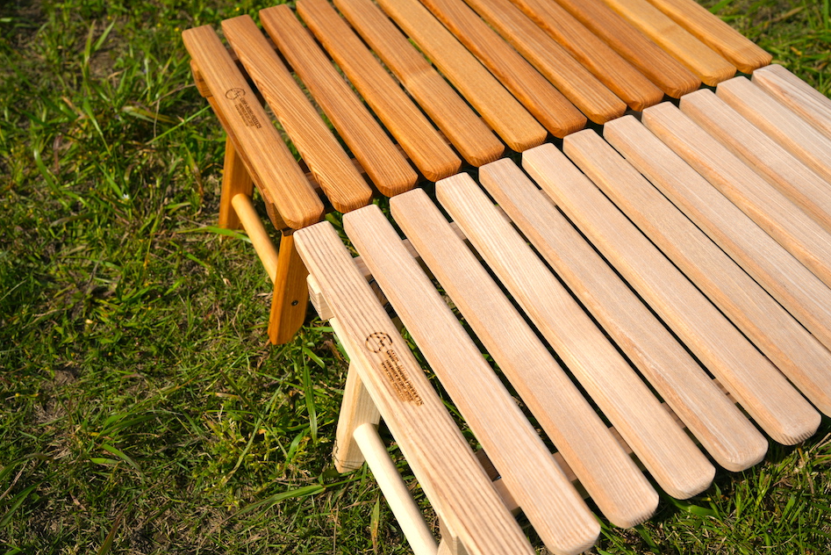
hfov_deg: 49.7
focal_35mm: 39
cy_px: 281
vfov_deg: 34.4
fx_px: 897
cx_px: 424
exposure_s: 1/1000
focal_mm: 36.8
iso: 160
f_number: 8
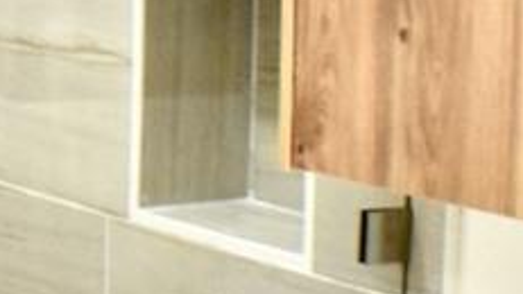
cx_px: -480
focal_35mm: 181
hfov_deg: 11.0
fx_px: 2510
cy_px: -224
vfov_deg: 6.6
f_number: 4.5
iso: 800
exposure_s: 1/160
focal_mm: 26
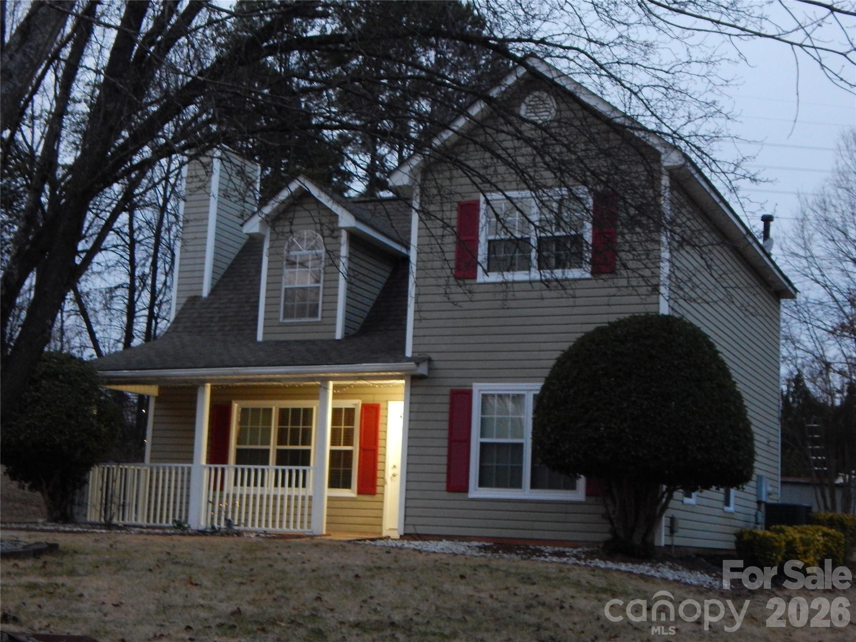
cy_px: 321
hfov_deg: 35.5
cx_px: 428
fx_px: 1335
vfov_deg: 27.0
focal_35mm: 54
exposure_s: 1/15
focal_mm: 9.7
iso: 720
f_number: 3.8
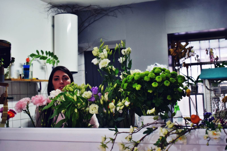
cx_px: 114
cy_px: 76
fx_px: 322
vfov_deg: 26.5
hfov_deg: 38.9
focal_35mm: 51
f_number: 4.5
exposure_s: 1/60
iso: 1000
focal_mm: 34
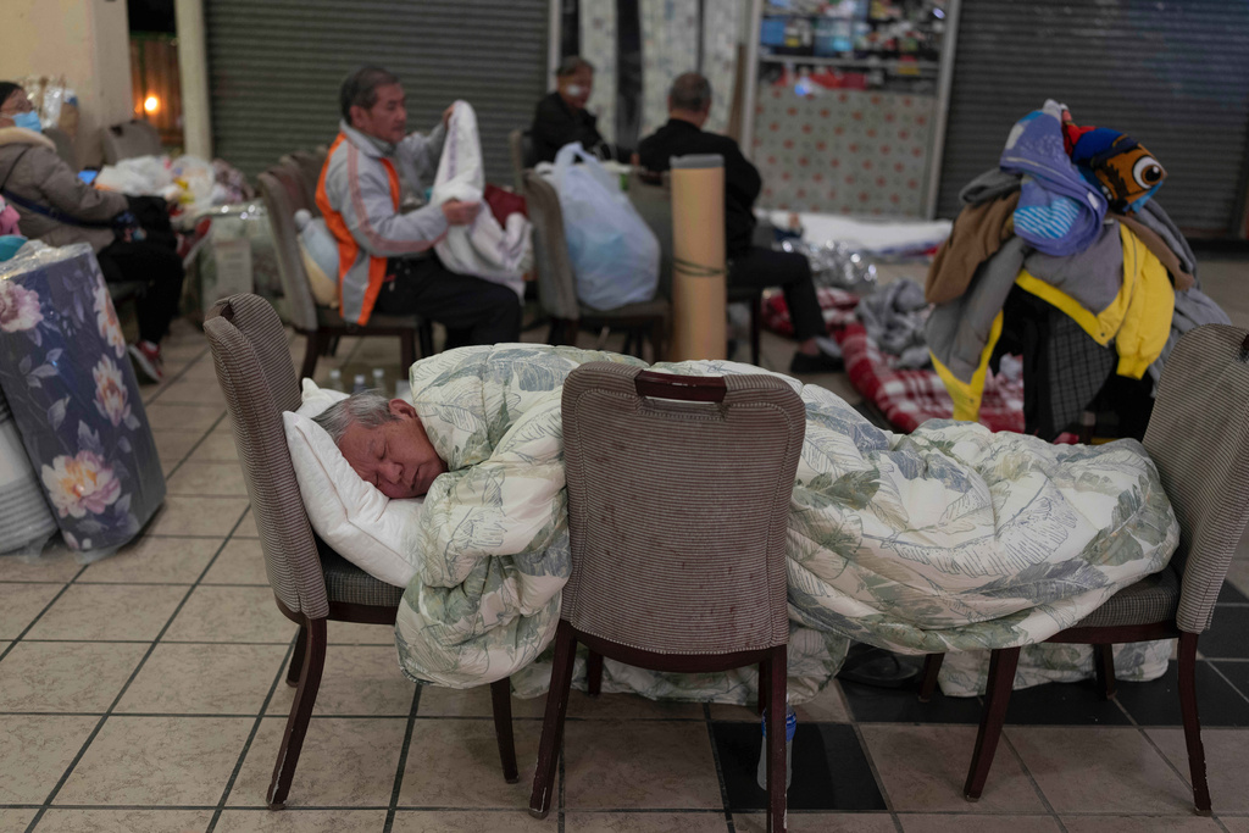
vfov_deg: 37.9
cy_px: 416
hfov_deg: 54.4
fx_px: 1214
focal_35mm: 35
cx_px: 624
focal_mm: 35
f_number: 1.4
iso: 640
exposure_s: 1/250
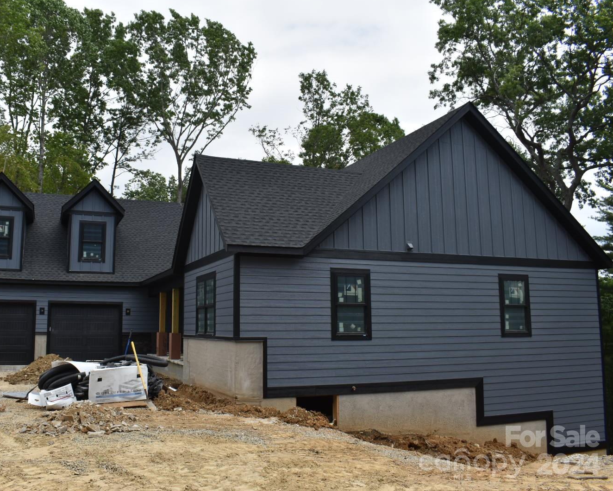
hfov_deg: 56.8
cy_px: 244
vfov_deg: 47.1
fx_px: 562
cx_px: 251
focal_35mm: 31
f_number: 8
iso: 100
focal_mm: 18
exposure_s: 1/250
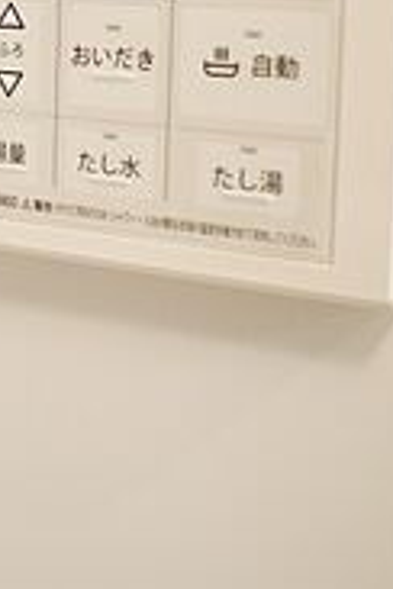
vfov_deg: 30.3
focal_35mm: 63
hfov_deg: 21.2
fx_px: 1032
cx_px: 50
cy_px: 42
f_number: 2.8
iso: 500
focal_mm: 16
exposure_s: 1/30
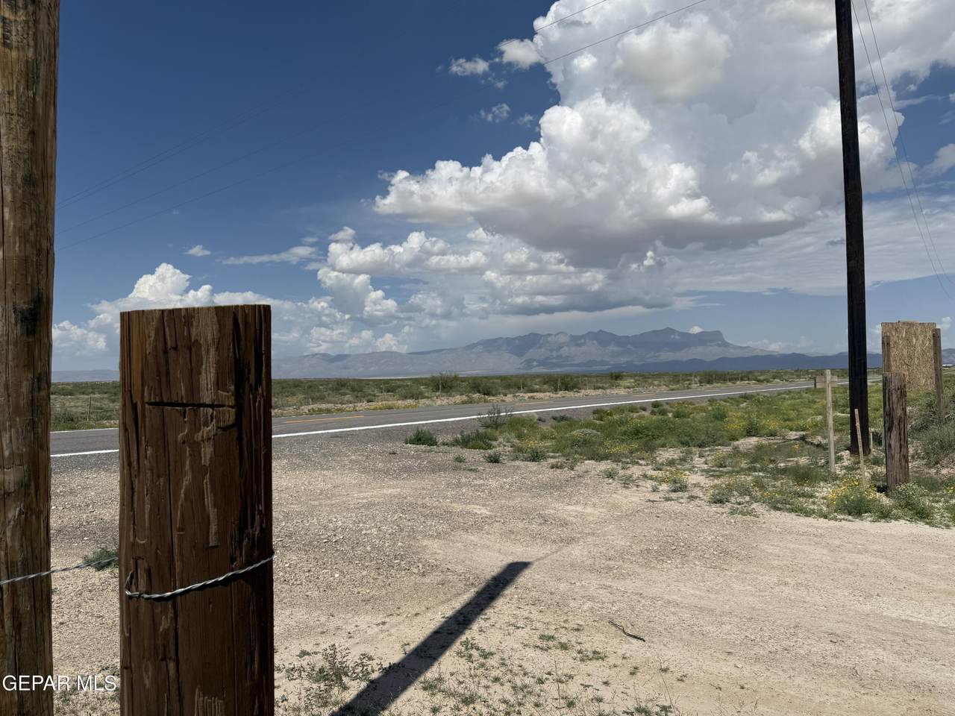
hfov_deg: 71.6
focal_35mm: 24
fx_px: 662
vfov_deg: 56.8
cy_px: 358
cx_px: 478
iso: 80
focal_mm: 6.76
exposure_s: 1/14286
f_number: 1.78
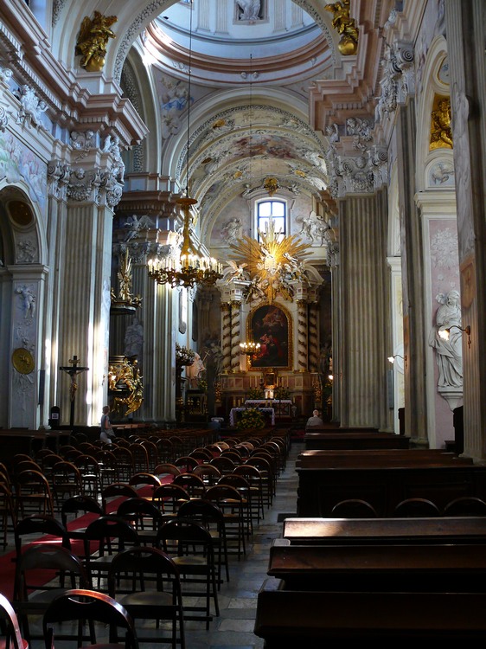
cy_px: 324
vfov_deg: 52.6
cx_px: 243
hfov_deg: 40.7
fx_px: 656
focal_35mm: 35
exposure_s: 1/30
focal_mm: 7.4
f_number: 2.8
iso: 200
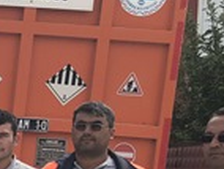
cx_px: -229
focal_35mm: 126
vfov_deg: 11.6
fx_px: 817
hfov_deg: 13.4
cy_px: 197
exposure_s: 1/2000
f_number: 1.8
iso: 20
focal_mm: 4
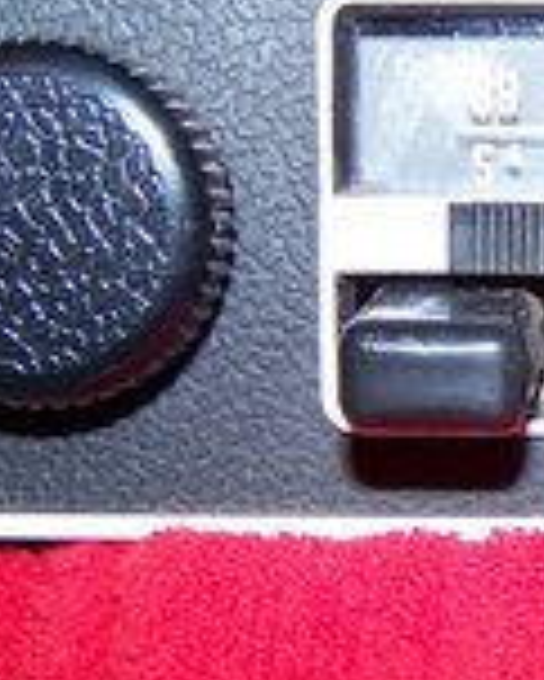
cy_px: 329
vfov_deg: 19.5
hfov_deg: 15.0
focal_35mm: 98
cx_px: 710
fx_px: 1970
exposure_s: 1/60
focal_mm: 6.3
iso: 80
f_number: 2.8
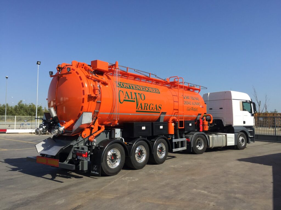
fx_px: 235
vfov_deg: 48.2
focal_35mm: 29
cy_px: 105
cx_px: 140
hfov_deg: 61.7
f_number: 2.2
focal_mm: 4.15
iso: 32
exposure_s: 1/1883
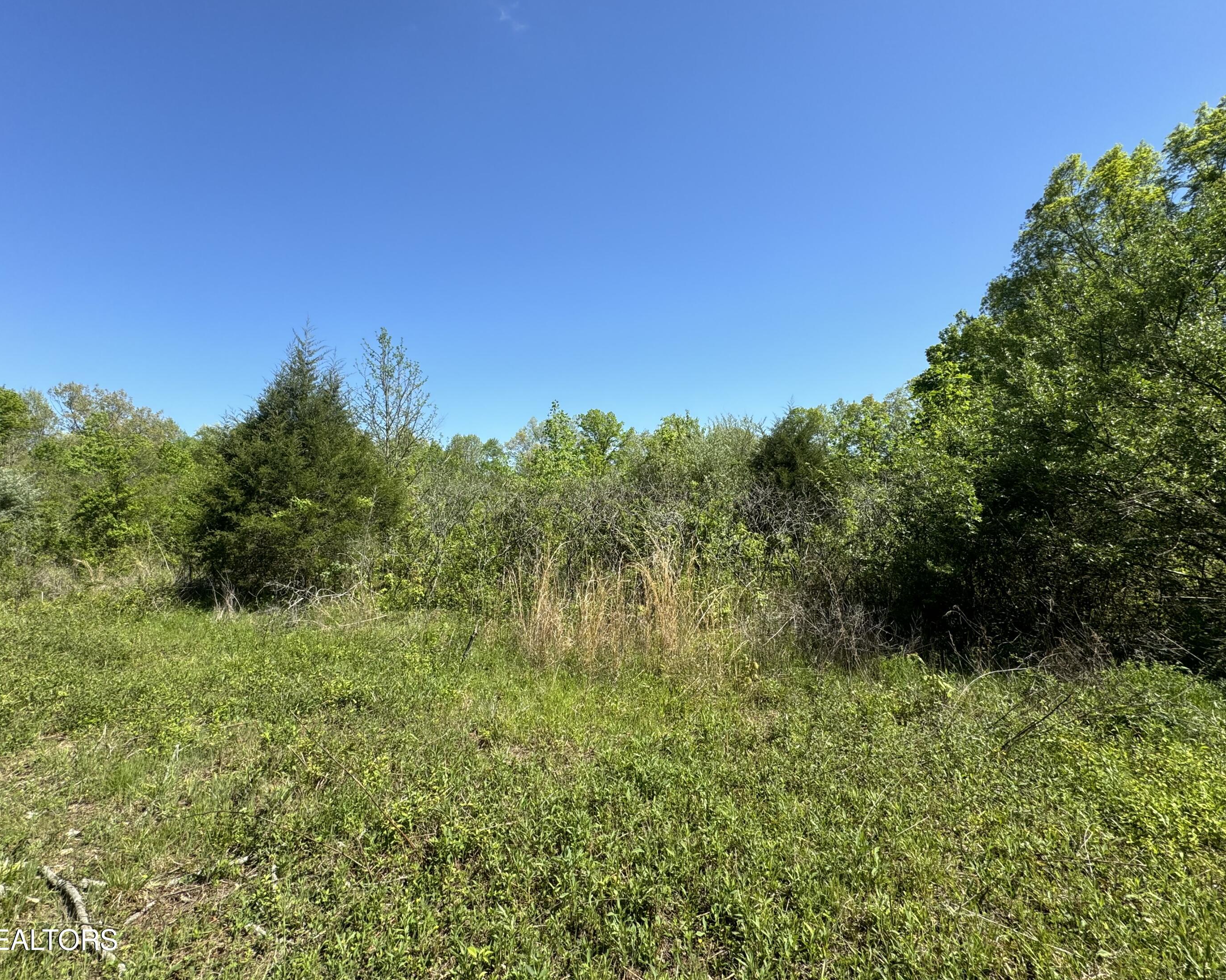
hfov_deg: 96.7
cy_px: 482
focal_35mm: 15
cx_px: 578
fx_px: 544
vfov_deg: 84.0
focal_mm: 2.22
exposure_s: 1/1346
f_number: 2.2
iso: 50
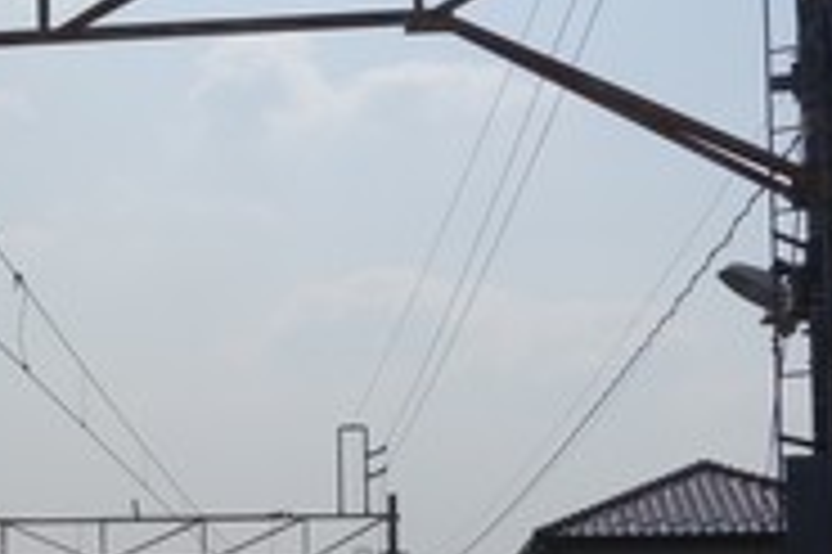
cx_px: 9
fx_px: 2240
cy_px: 489
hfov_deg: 20.4
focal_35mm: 97
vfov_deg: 14.0
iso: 125
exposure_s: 1/800
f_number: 8
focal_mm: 10.4
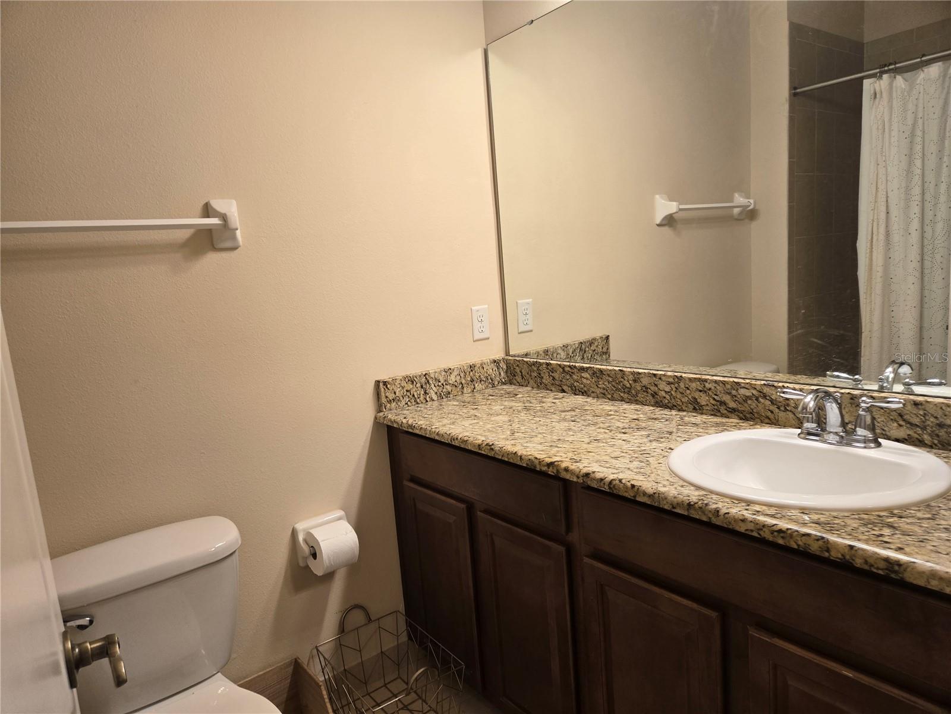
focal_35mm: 23
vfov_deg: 58.9
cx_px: 476
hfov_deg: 73.9
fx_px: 632
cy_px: 357
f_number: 1.8
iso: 125
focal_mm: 5.4
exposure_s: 1/120
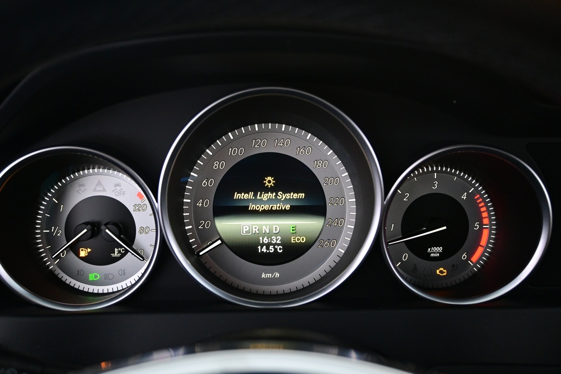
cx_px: 280
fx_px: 526
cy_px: 187
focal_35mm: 34
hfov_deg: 56.1
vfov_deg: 39.1
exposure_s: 1/40
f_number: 4
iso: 2800
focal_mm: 22.5
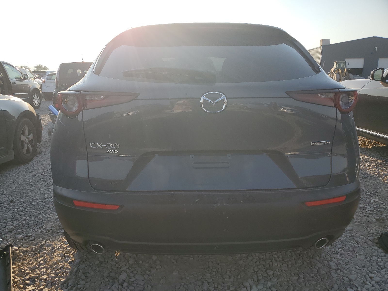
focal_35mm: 26
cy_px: 146
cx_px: 194
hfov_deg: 67.3
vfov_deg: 53.1
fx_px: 291
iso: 50
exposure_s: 1/2500
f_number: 1.5
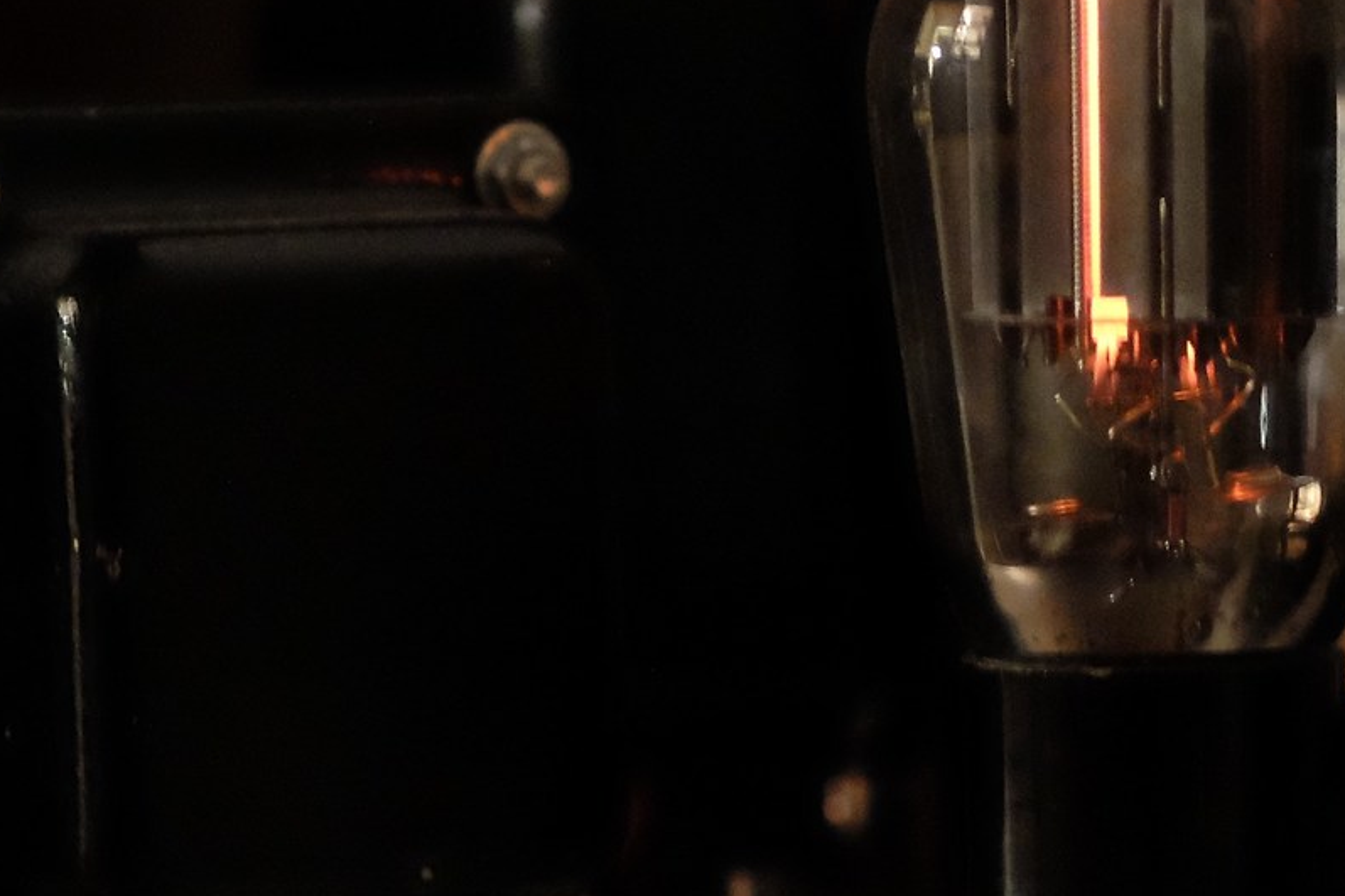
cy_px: 764
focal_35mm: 271
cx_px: 894
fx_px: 10122
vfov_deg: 5.1
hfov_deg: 7.6
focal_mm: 60
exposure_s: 1/10
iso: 6400
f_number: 2.4
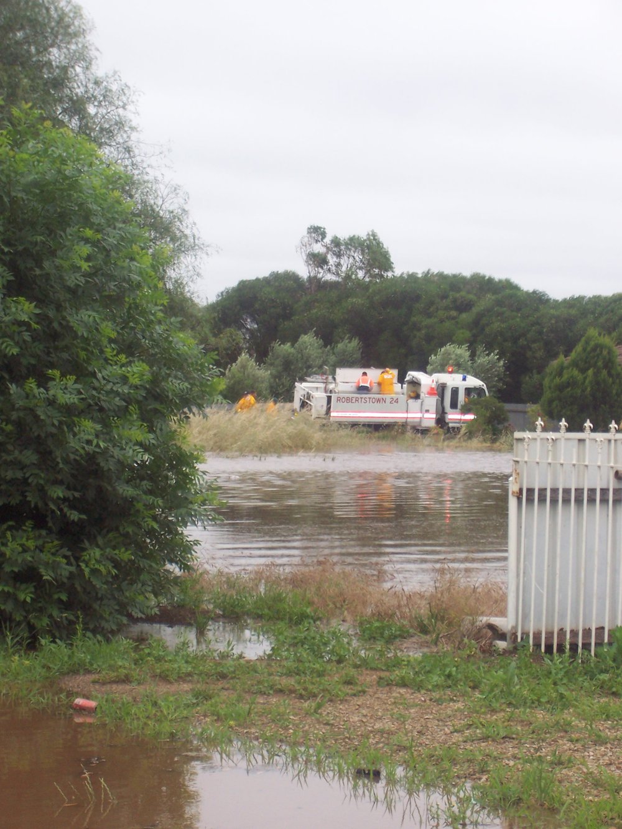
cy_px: 414
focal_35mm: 102
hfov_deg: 14.5
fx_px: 2443
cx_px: 311
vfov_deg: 19.3
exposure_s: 1/180
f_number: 4.6
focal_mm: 16.8
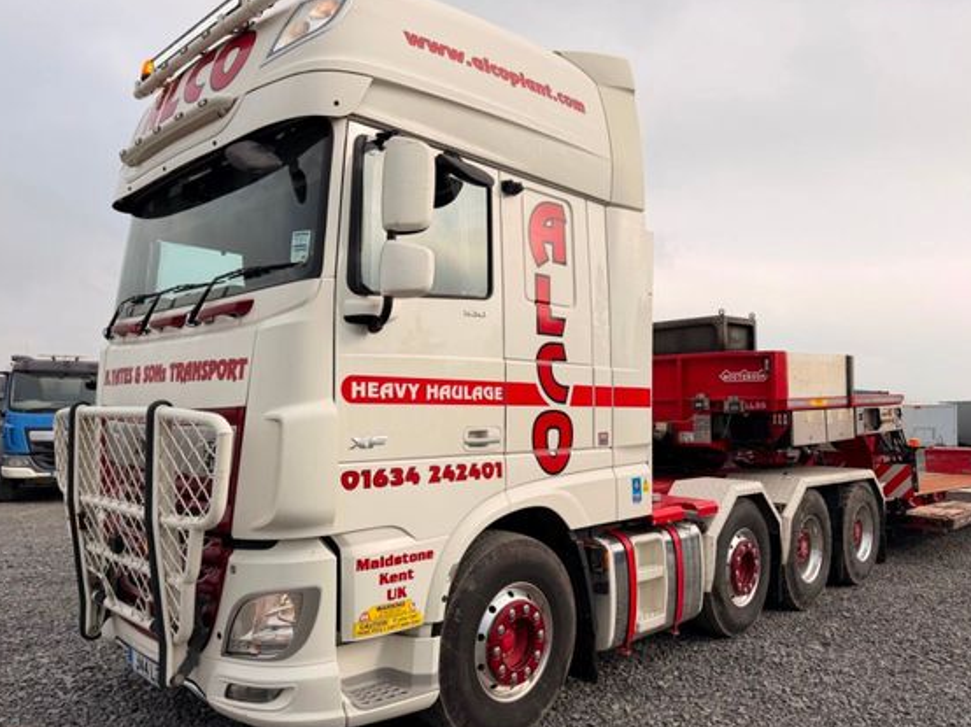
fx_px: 729
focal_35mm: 26
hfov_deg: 67.3
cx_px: 478
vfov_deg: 53.0
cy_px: 384
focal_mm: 6.76
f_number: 1.78
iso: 80
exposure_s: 1/3584
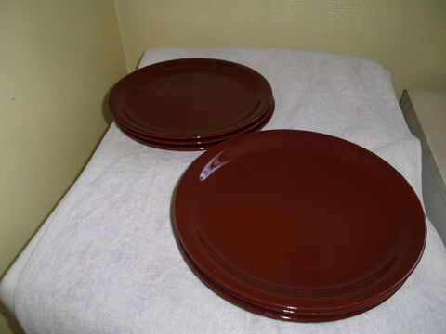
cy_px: 167
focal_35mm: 28
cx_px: 223
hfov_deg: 63.4
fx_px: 361
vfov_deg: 49.7
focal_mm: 5.1
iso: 200
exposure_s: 1/34
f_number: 3.9
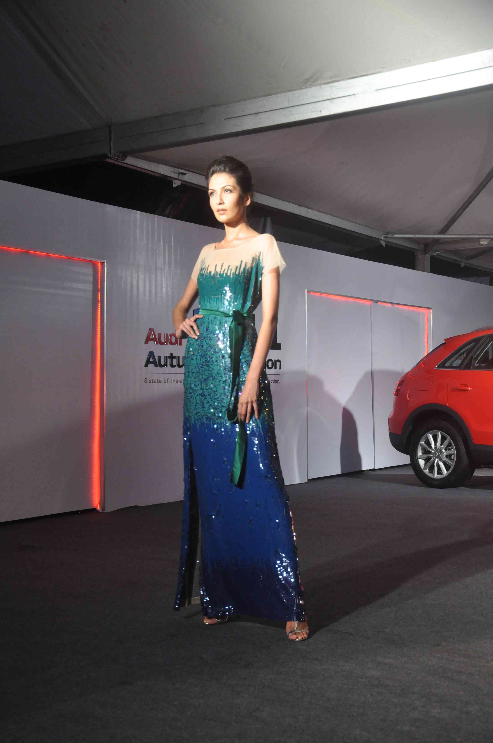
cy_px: 372
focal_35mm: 52
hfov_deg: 25.7
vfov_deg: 37.9
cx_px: 246
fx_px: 1081
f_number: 5.6
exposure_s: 1/40
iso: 1250
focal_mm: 35
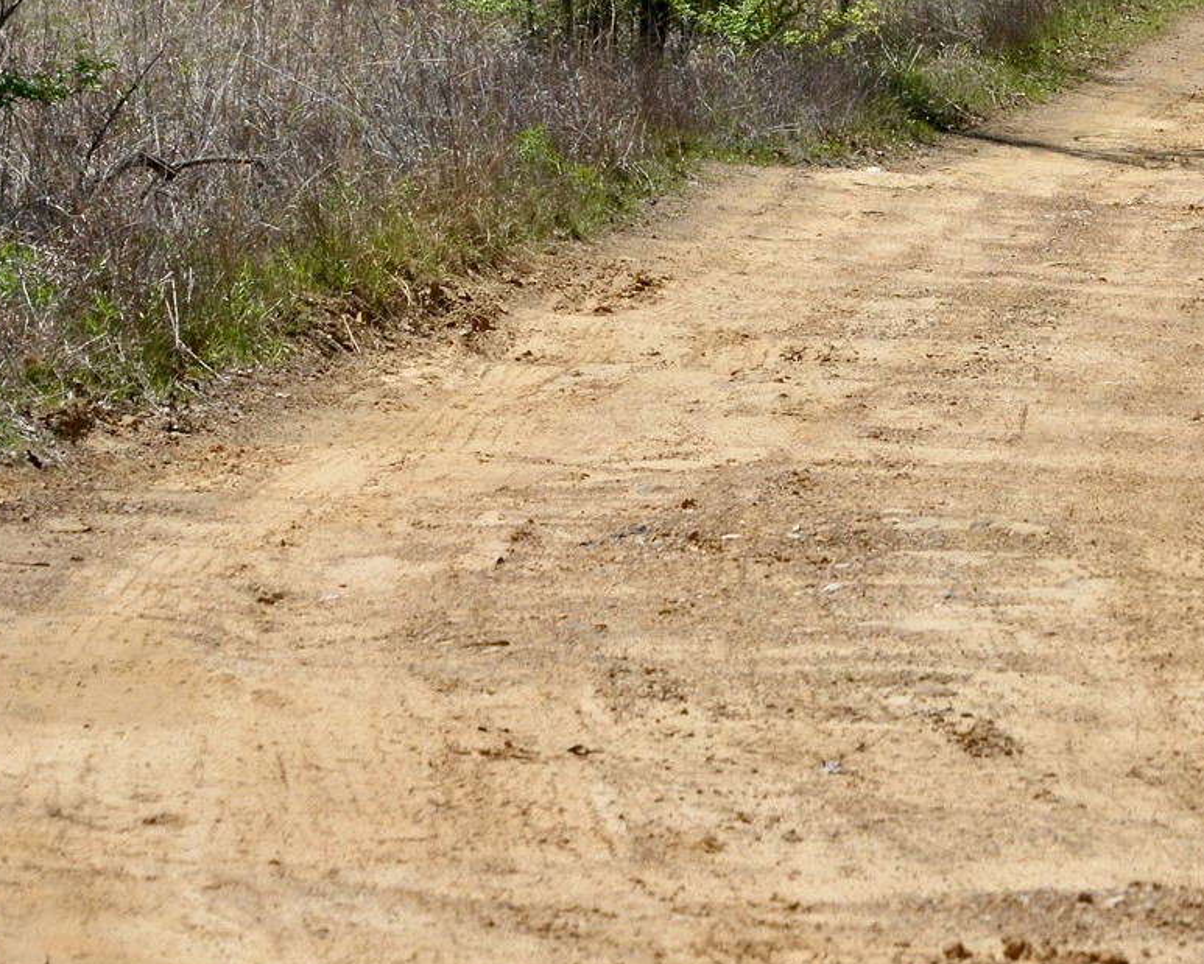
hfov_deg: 7.7
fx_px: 8805
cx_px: 1466
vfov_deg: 6.2
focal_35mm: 247
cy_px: -3
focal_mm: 100
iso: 320
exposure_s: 1/400
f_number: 10
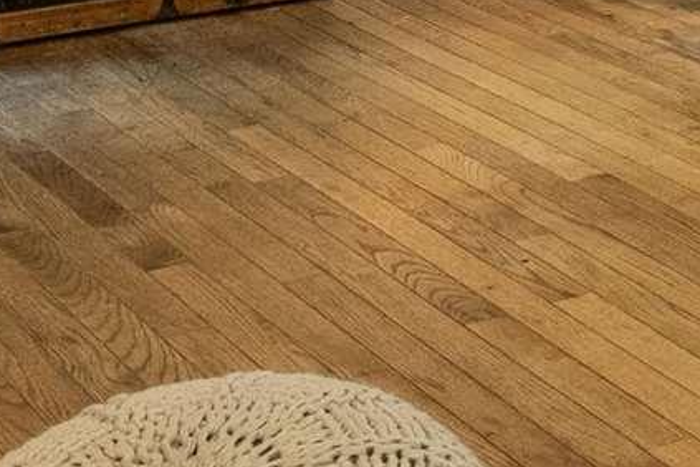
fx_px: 2119
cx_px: 756
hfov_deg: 18.1
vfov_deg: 11.0
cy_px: -563
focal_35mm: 109
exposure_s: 1/5
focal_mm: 10
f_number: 8
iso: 800
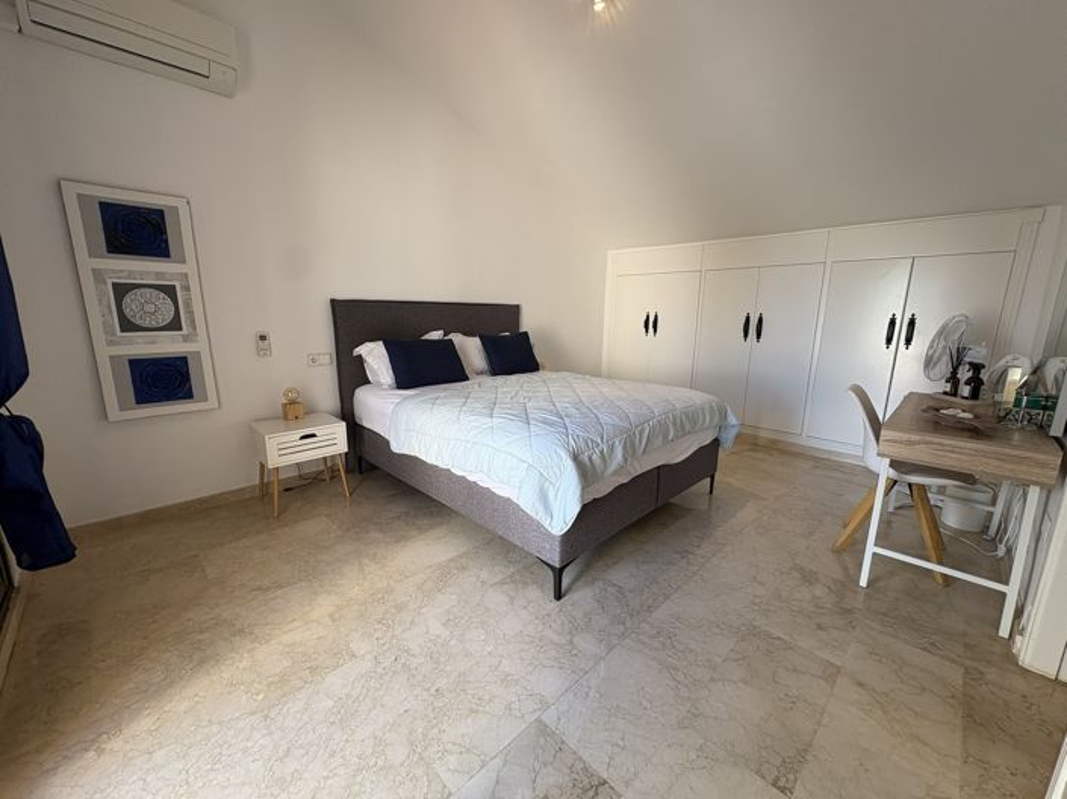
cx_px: 534
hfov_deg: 102.1
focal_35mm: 14
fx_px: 431
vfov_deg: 85.6
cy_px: 400
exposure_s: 1/100
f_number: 2.2
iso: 64
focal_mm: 2.22
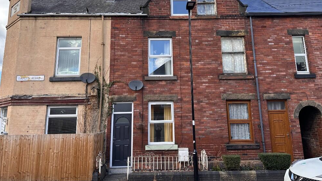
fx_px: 231
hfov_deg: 69.9
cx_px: 164
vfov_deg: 42.7
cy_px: 73
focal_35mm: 27
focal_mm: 6.86
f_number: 1.78
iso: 80
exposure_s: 1/927
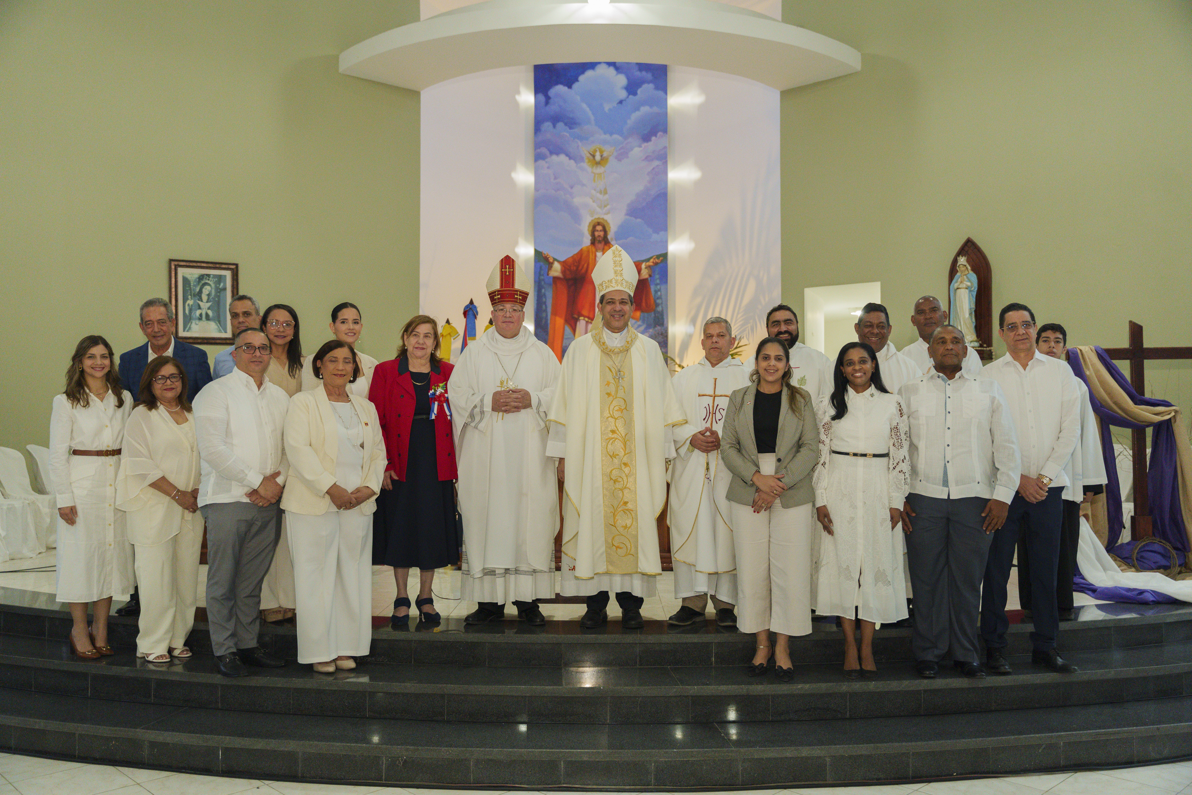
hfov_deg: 60.3
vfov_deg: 42.3
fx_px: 1026
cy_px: 398
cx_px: 596
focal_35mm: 31
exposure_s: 1/160
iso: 4000
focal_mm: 31
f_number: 2.8
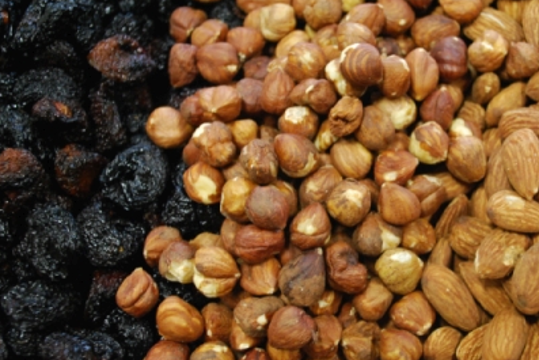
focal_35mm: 59
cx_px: 379
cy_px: 165
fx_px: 884
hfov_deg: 33.5
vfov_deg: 23.0
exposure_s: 1/30
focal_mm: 26
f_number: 4.2
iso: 900
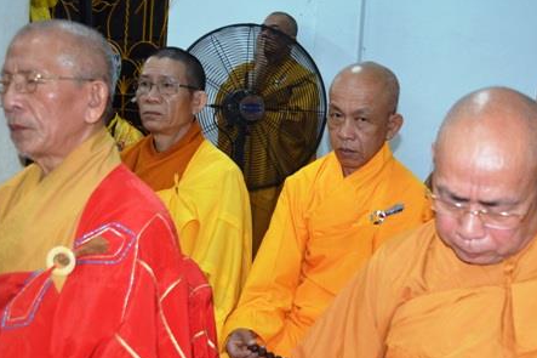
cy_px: 235
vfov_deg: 25.8
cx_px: 315
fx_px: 775
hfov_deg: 38.1
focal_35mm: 52
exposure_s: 1/60
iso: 1800
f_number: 4
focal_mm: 24
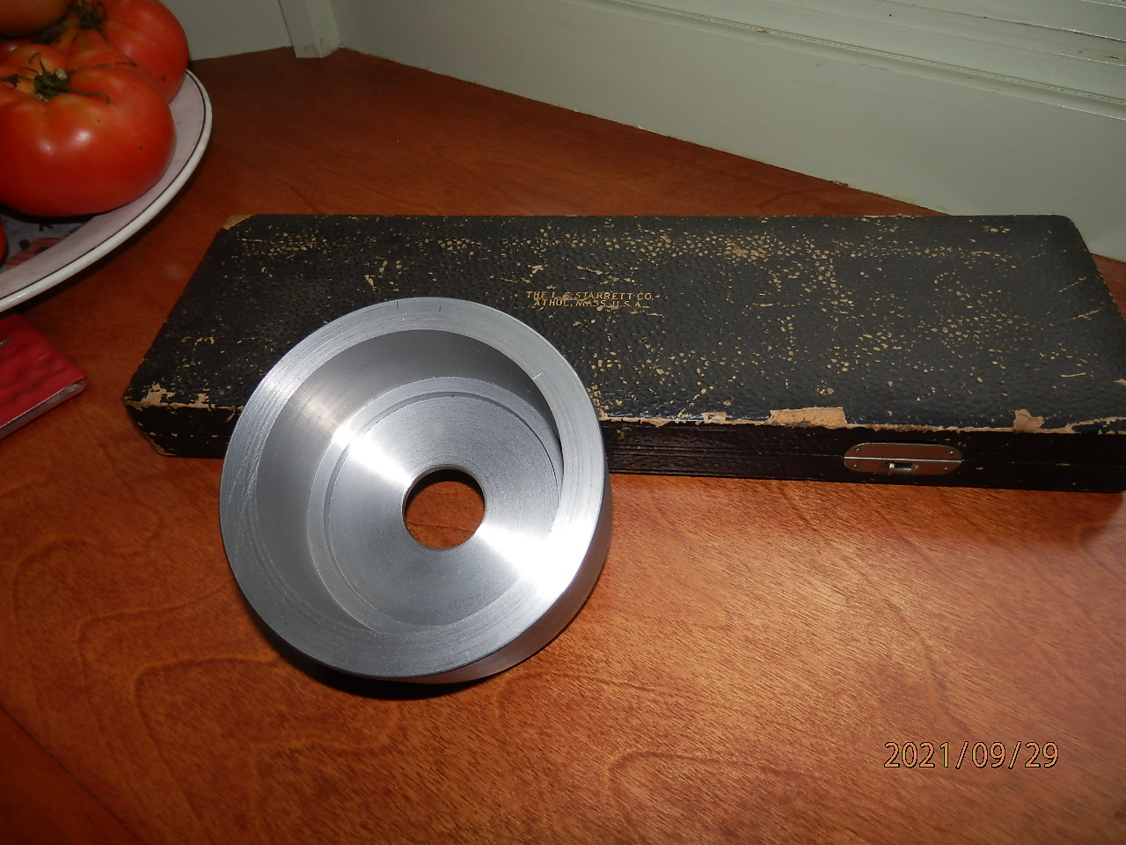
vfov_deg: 54.9
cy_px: 422
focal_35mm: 25
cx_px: 563
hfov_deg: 69.4
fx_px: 813
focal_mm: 4.5
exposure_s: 1/30
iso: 80
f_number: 8.7
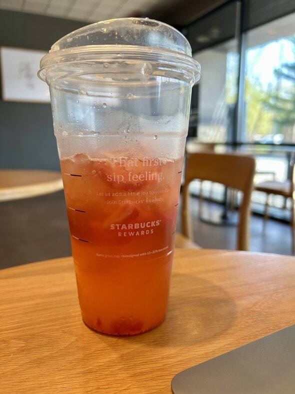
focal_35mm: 26
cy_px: 197
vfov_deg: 67.3
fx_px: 296
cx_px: 148
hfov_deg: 53.1
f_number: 1.5
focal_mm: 5.7
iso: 50
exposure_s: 1/120
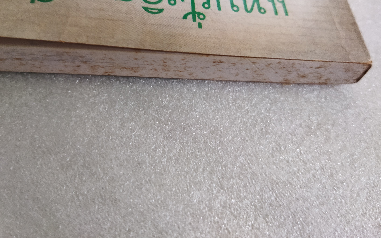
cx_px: 176
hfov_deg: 55.3
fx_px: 363
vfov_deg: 35.7
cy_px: 71
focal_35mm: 35
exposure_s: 1/60
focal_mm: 4.71
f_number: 1.79
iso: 272
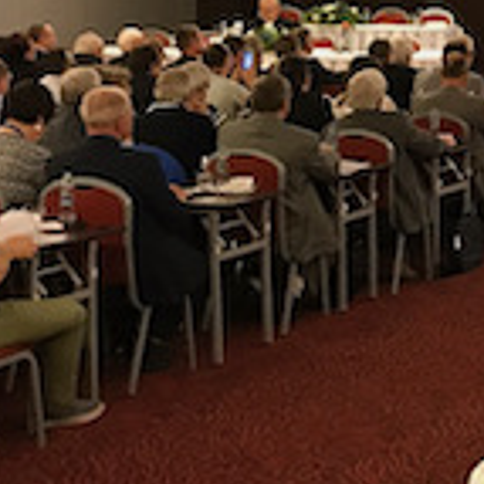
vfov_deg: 15.6
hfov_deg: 14.4
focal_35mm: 109
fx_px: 1724
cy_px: -15
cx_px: 829
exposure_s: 1/11
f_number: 1.8
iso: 100
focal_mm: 3.99
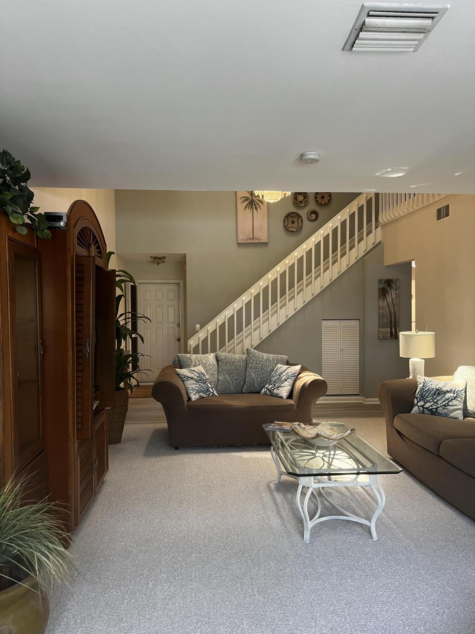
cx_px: 238
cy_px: 317
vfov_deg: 67.3
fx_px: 476
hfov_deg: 53.1
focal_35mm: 26
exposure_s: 1/60
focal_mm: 5.1
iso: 100
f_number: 1.6
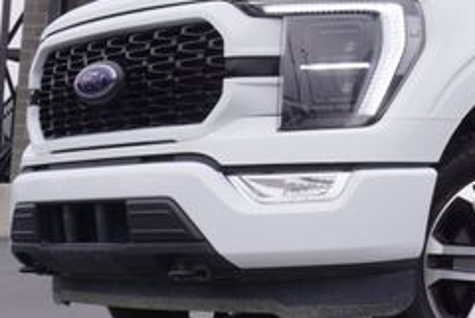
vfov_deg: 14.1
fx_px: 1269
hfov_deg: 19.8
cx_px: 580
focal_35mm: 96
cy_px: 6
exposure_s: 1/125
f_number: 8
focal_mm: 24
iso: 100
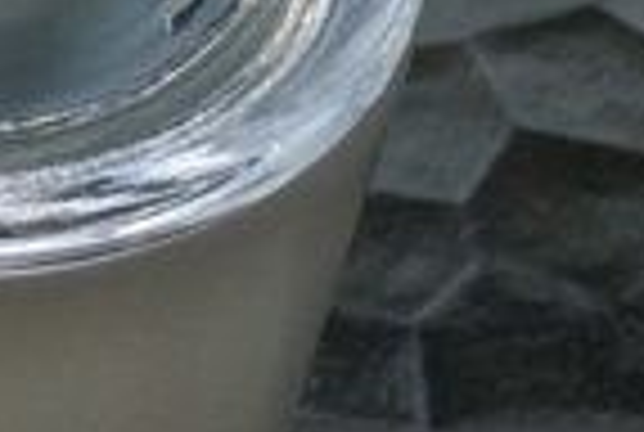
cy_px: -191
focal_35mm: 196
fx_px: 3514
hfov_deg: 10.5
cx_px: 252
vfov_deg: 6.9
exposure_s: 1/120
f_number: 2.2
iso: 50
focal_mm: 4.12
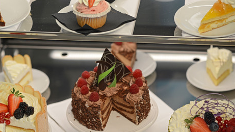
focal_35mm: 116
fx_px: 723
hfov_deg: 18.5
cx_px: 114
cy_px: 75
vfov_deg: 10.4
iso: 400
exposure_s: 1/125
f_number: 4
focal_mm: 85
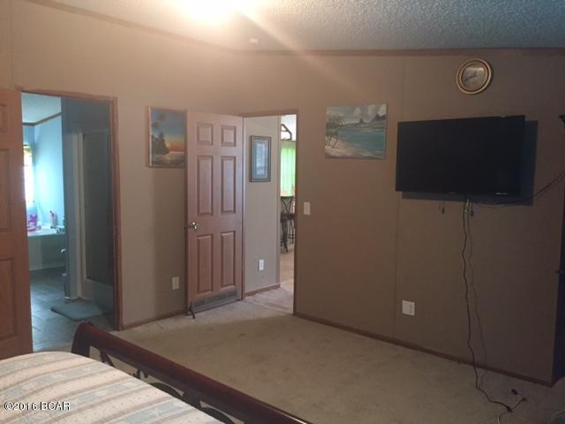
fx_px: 473
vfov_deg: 48.2
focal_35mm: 29
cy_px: 212
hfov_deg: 61.7
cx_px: 282
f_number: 2.2
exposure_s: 1/24
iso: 250
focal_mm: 4.15
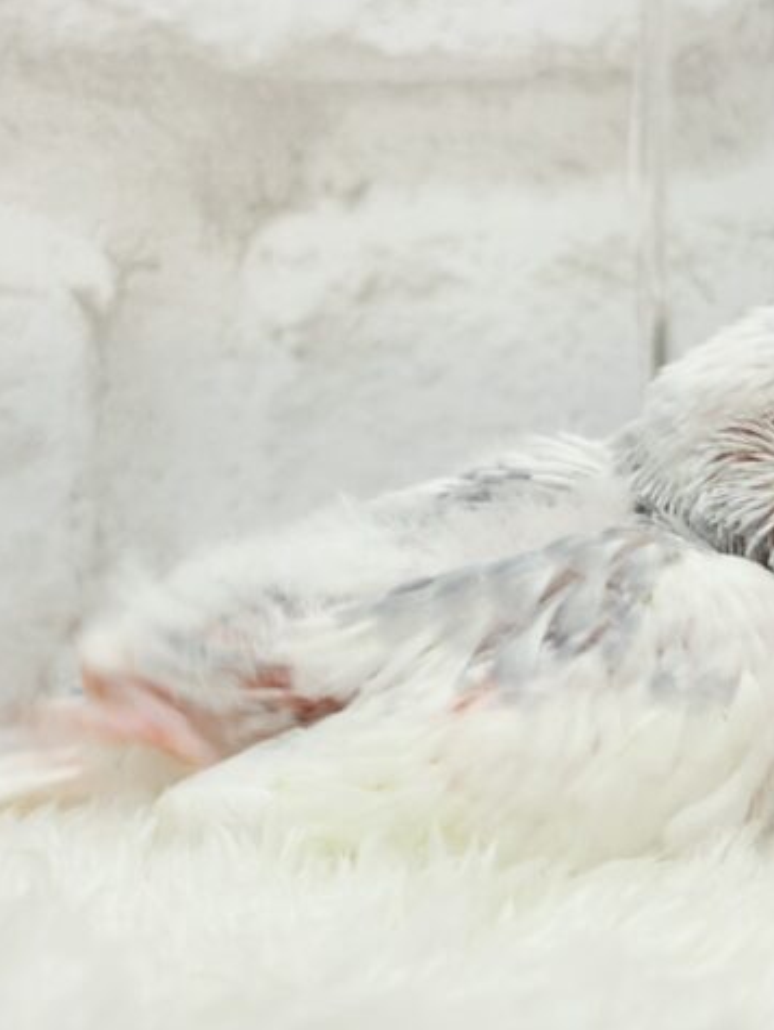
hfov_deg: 21.0
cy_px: 514
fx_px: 2084
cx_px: 464
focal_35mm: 70
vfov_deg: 27.8
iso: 64
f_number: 1.6
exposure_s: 1/100
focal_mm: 5.96
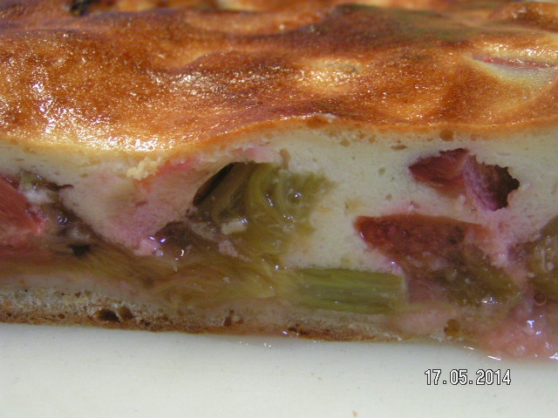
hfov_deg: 30.7
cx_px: 279
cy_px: 209
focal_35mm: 63
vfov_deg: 23.3
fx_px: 1016
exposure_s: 1/25
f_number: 3.2
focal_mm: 9.7
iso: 200
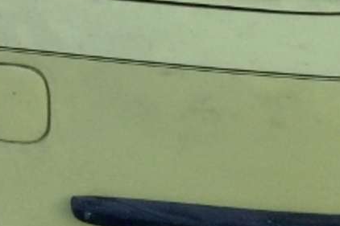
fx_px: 1350
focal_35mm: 143
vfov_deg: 9.5
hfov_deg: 13.8
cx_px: -94
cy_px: -27
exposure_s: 1/774
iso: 32
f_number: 2.2
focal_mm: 4.15
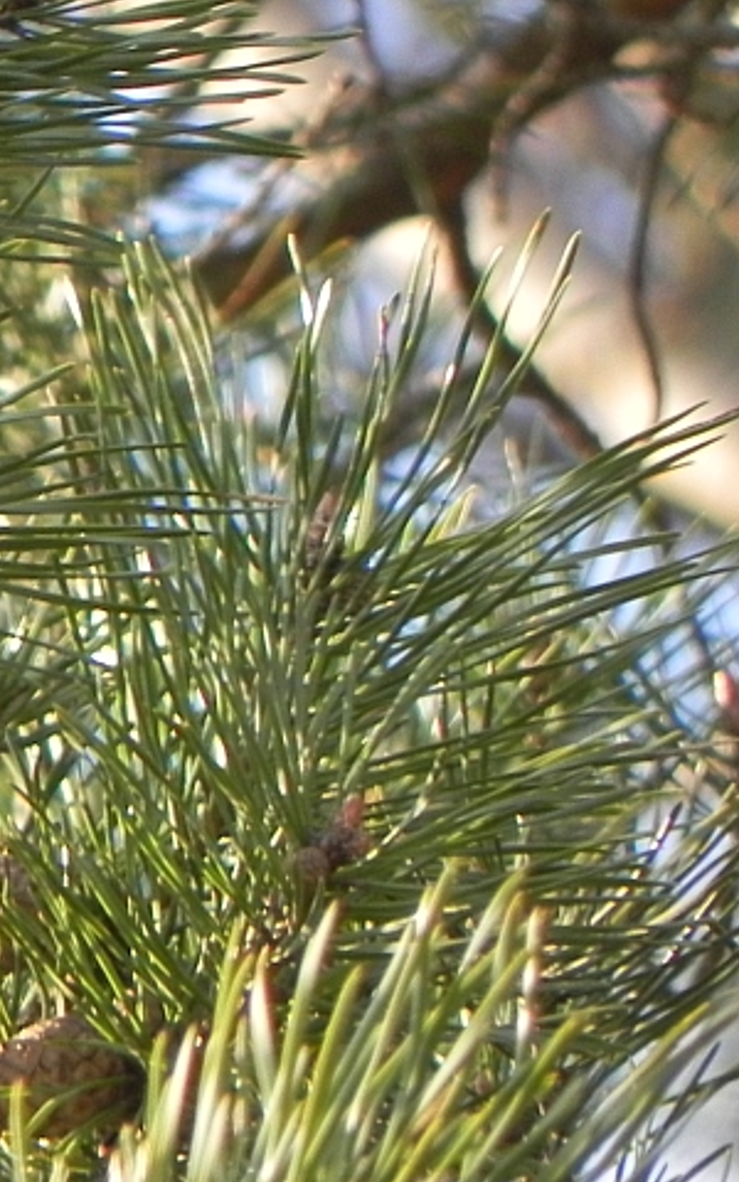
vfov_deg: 1.4
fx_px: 49368
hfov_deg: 0.9
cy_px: 379
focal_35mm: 1532
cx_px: -480
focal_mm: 120
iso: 160
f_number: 5
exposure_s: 1/86.1
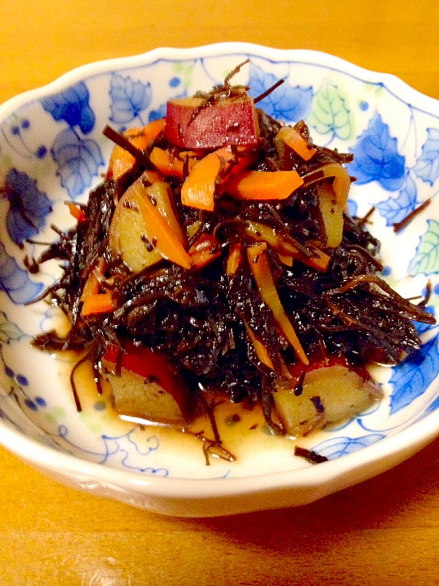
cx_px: 220
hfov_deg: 40.7
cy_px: 293
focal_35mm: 35
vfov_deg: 52.6
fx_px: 592
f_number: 2.4
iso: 500
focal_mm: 4.28
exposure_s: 1/15
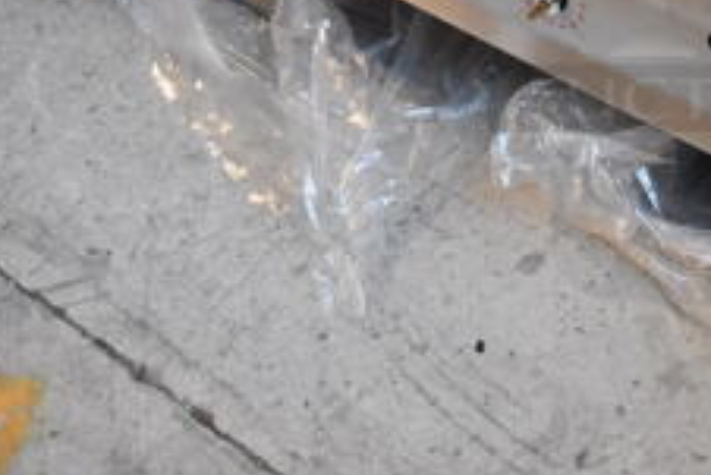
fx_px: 1443
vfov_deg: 18.1
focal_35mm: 73
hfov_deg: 25.1
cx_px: 840
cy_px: -35
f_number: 3.5
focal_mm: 18
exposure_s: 1/125
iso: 2200
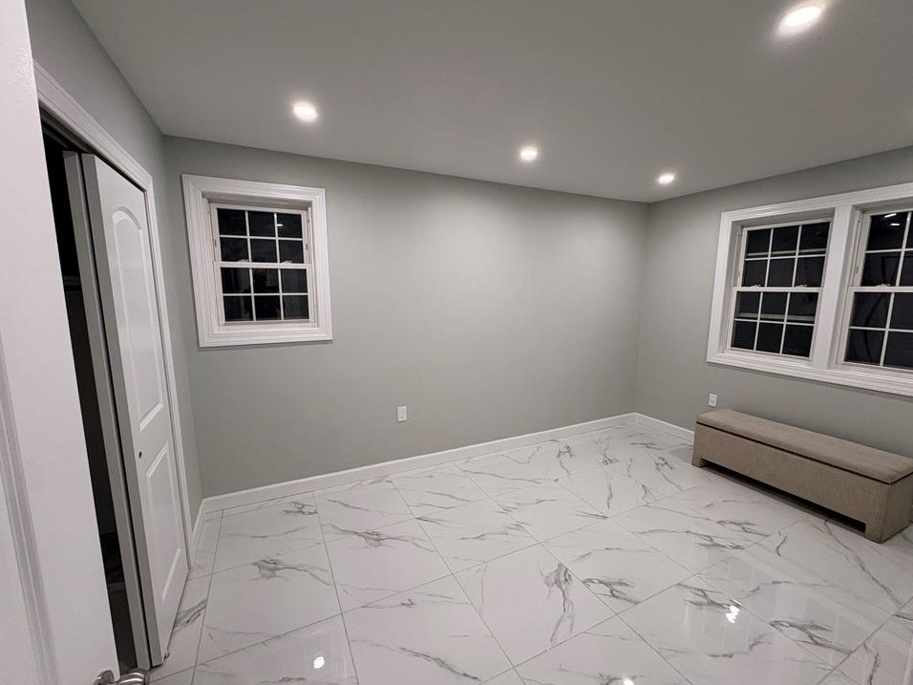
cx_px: 459
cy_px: 349
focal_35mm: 15
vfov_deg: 81.7
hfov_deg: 98.2
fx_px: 396
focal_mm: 2.22
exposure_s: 1/120
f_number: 2.2
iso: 200
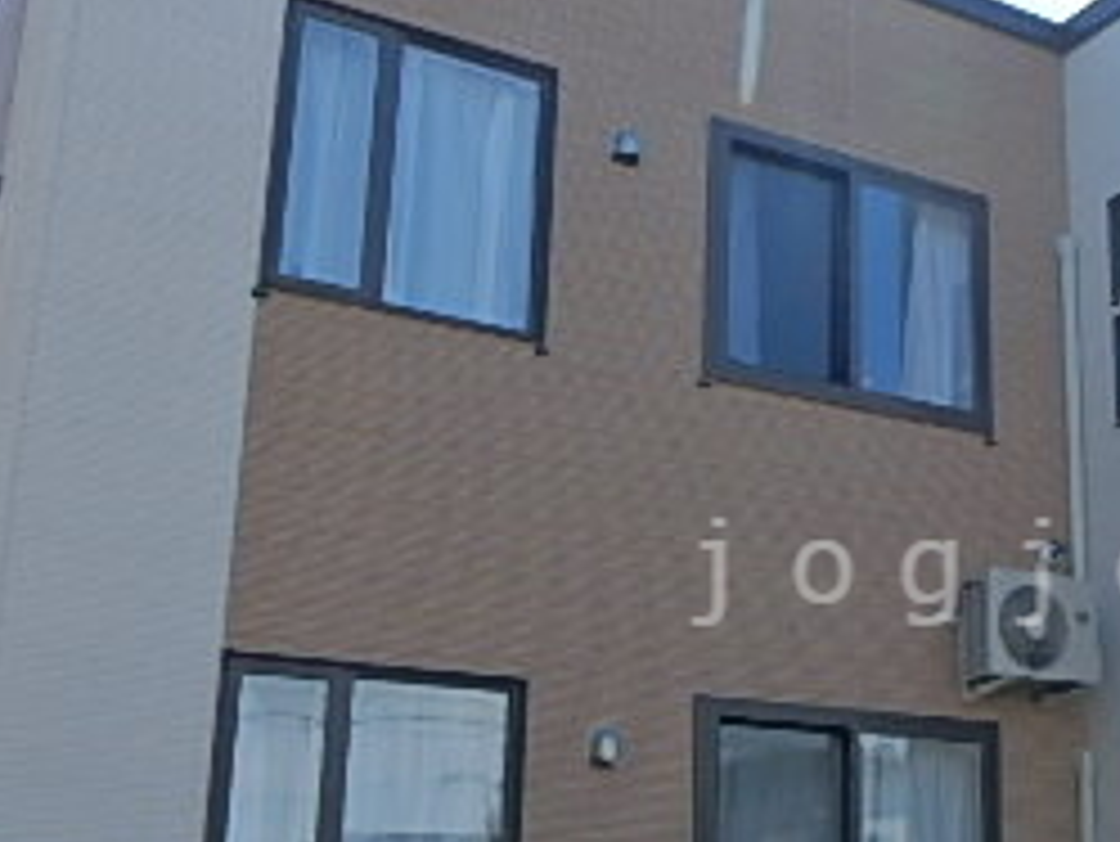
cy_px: 572
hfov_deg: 33.7
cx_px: 999
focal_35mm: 54
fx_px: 1748
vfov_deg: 26.9
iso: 125
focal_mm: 3.7
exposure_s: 1/500
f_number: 6
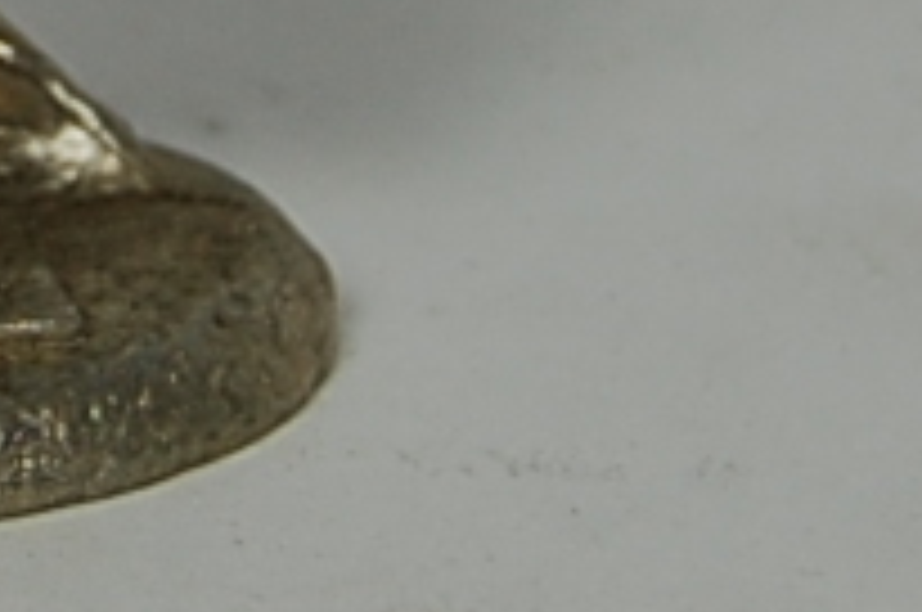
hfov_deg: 5.3
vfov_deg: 3.5
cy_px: -684
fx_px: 9862
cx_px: -567
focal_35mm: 386
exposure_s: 1/160
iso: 200
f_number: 6.3
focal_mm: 35
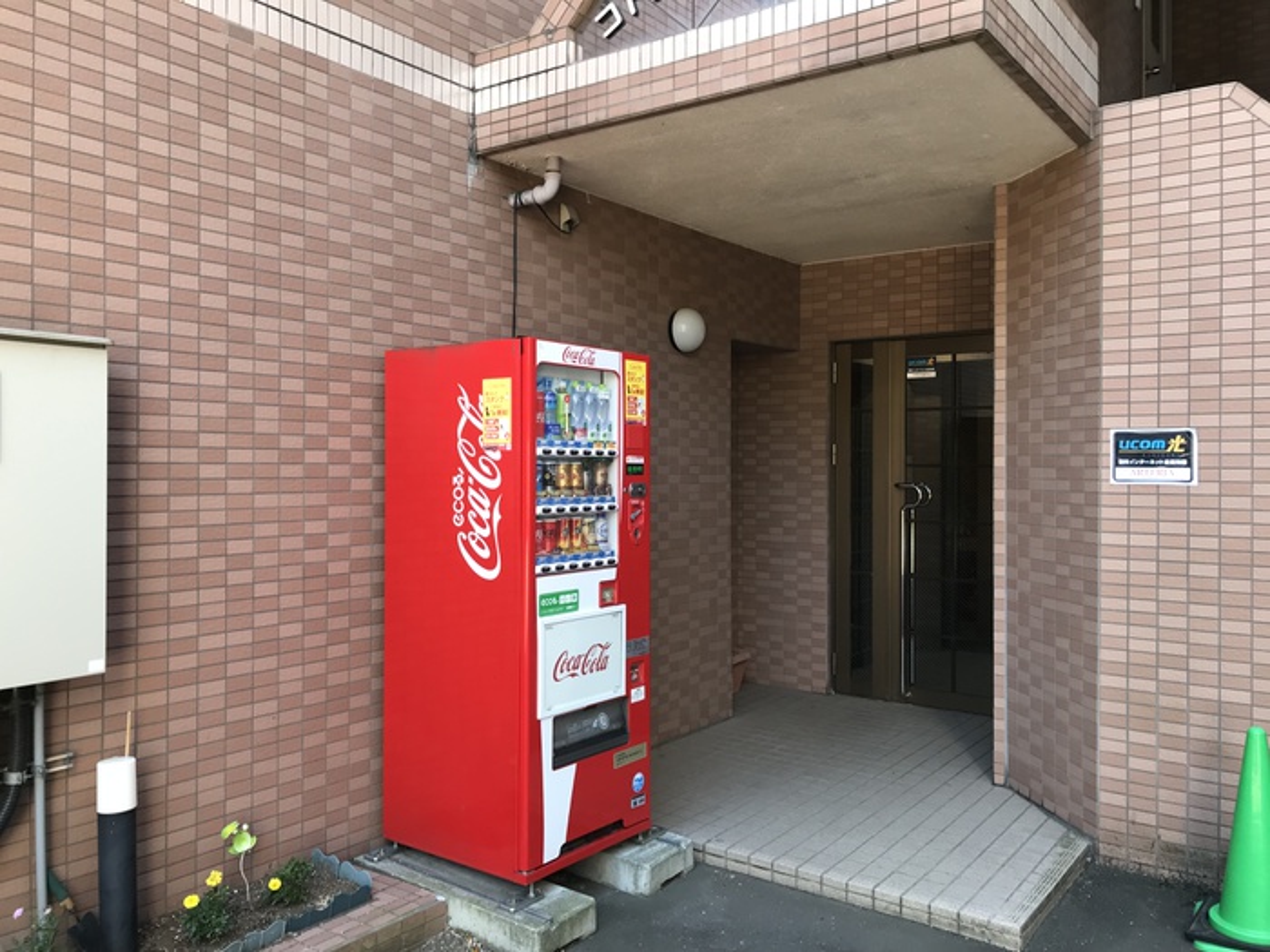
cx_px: 635
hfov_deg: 63.4
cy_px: 476
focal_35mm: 28
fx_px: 1027
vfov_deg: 49.7
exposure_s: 1/50
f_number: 1.8
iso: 20
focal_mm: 3.99
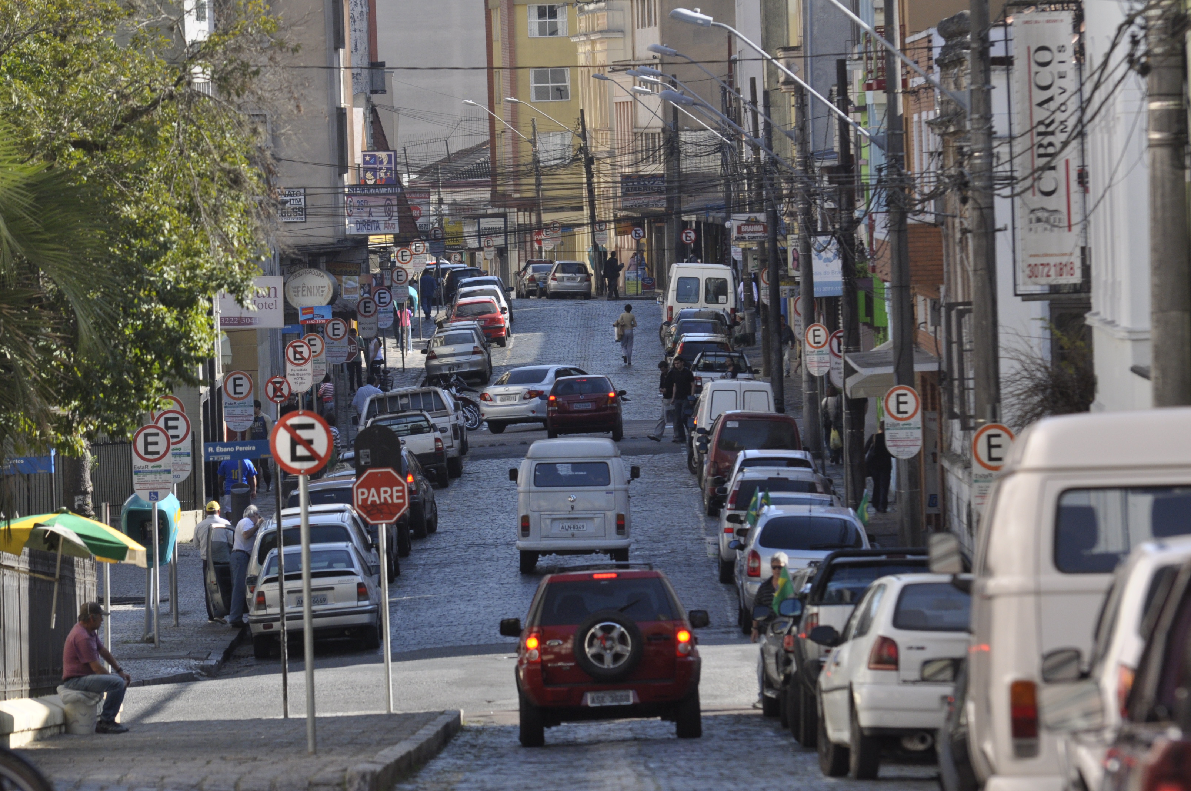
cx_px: 596
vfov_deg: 4.6
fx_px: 9913
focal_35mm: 300
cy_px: 396
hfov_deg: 6.9
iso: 640
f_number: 4.5
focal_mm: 200
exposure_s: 1/1250
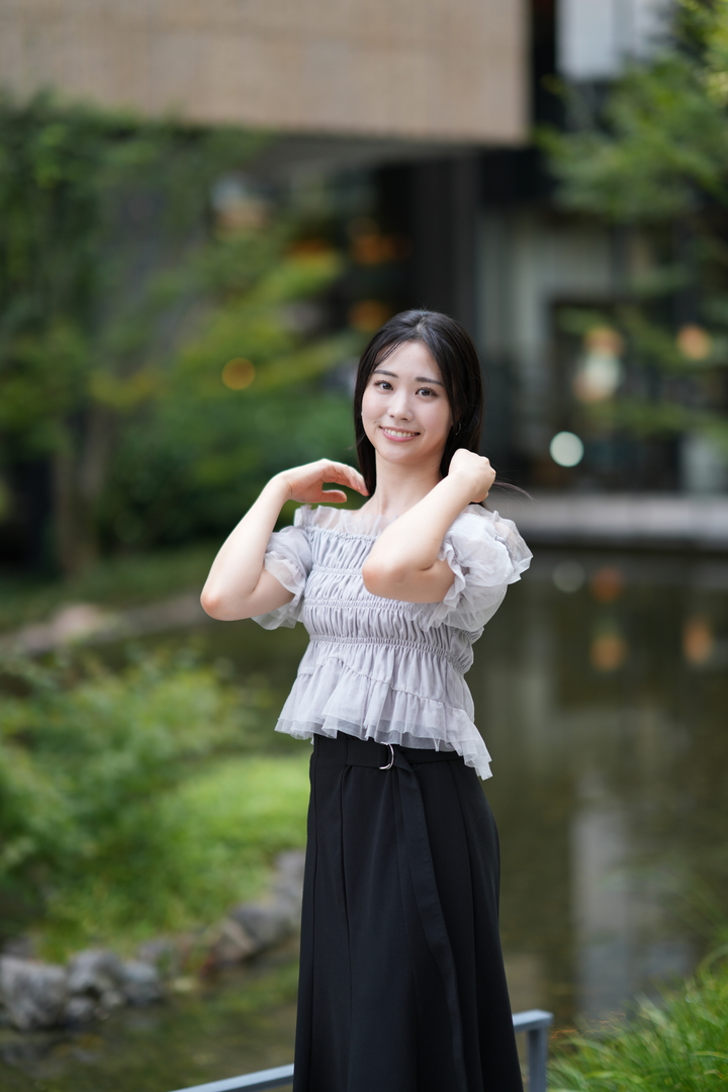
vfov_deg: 23.9
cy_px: 546
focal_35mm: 85
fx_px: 2578
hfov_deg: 16.1
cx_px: 364
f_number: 1.4
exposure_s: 1/800
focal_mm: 85
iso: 100
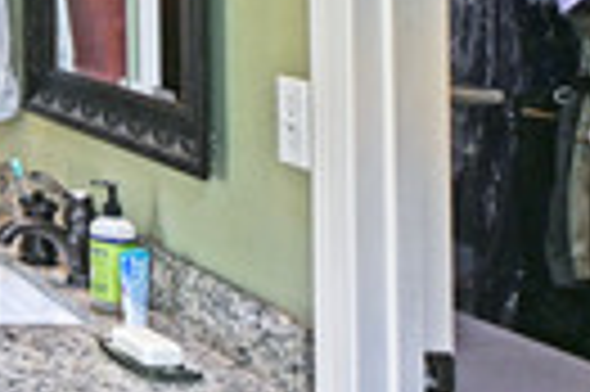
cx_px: -540
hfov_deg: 17.6
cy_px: -194
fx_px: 1440
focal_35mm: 88
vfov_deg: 14.5
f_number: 3.5
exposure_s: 1/20
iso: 90
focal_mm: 12
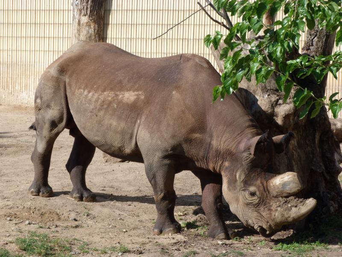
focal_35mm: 137
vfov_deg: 10.8
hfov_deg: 14.4
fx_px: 1354
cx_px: 171
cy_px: 128
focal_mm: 24.6
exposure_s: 1/250
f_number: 5
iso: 80
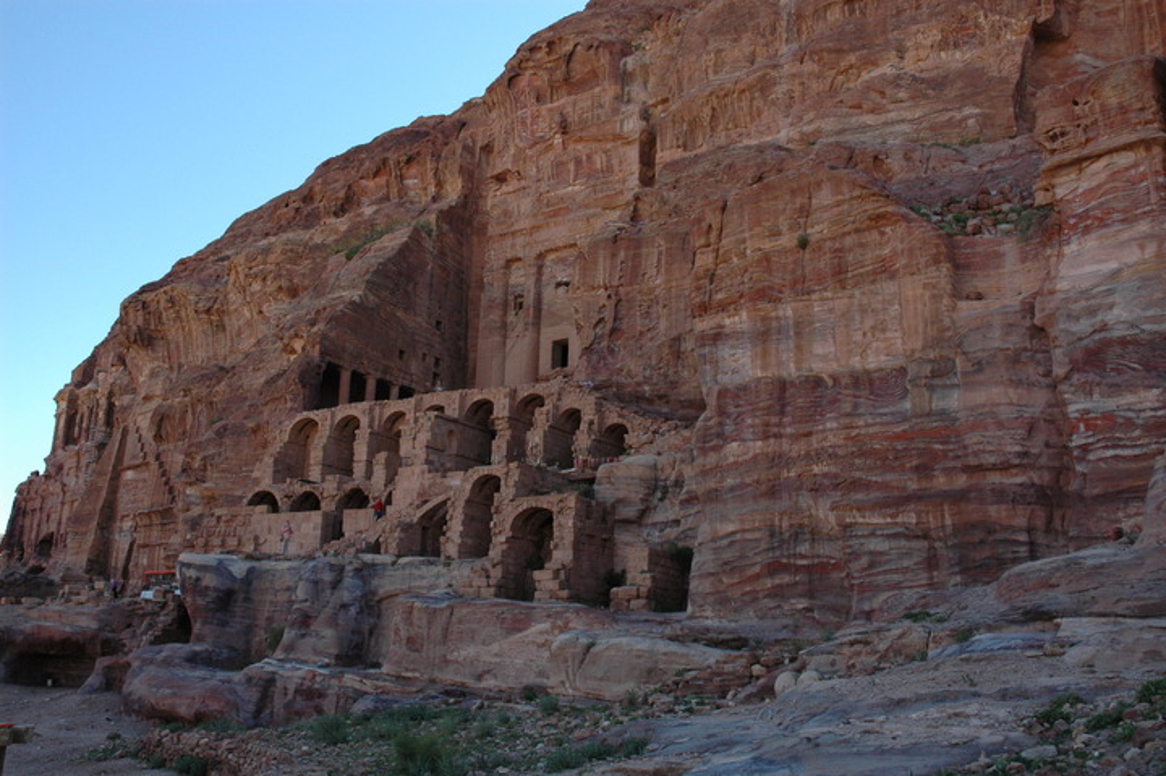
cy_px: 388
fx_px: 1068
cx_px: 583
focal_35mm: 33
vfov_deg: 39.9
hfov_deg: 57.3
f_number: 10
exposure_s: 1/400
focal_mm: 22
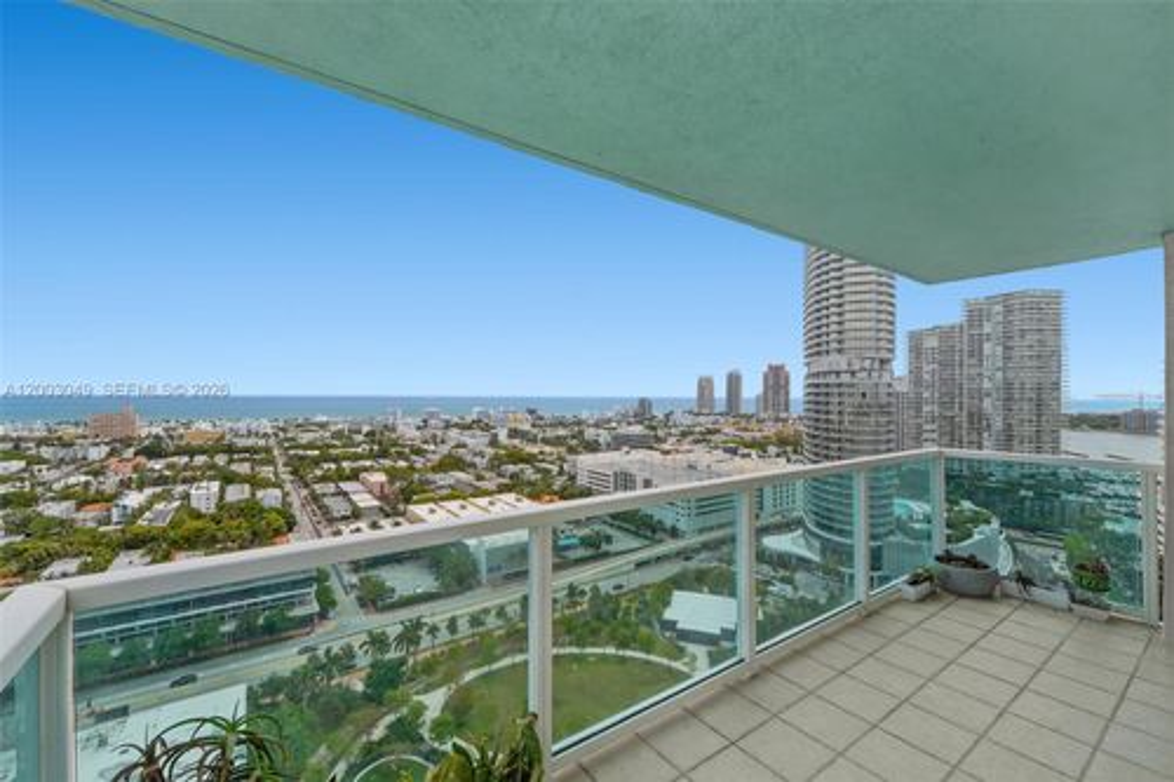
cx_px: 587
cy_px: 391
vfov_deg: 81.2
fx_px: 456
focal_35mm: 14
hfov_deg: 104.3
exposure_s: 1/30
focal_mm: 14
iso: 100
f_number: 20
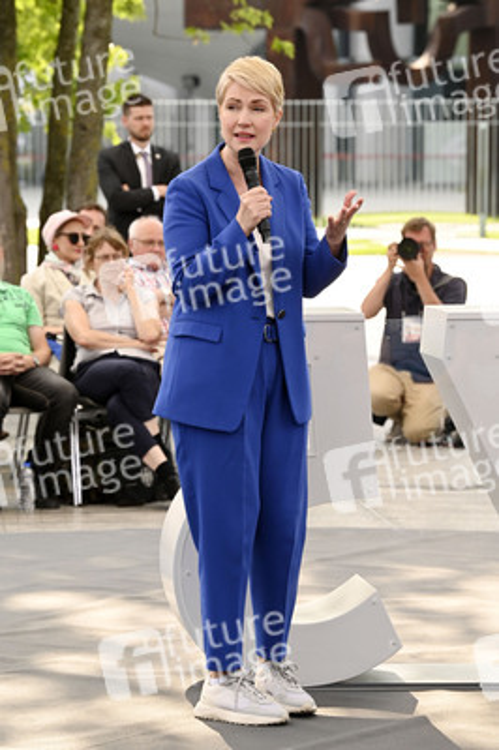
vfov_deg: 11.4
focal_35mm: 180
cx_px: 250
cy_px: 375
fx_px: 3749
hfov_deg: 7.6
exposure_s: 1/1000
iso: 2000
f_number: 9
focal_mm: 180
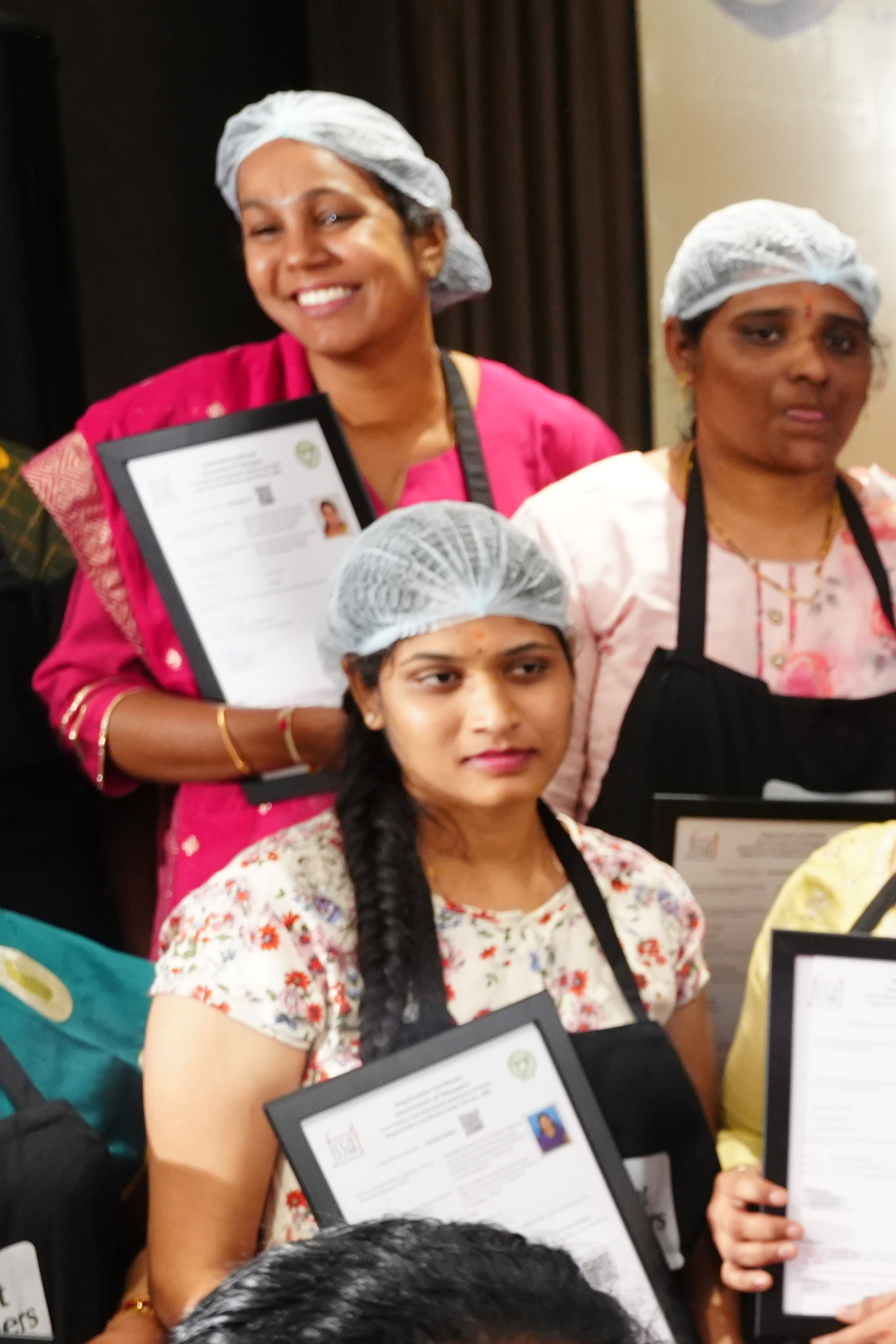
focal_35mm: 96
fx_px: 3592
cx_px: 2029
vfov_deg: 20.5
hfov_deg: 12.0
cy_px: 1365
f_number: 4.5
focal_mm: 31.4
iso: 2000
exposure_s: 1/125
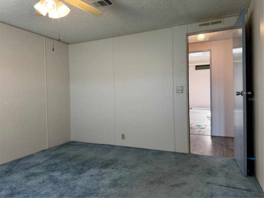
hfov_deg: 71.6
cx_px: 132
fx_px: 183
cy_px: 99
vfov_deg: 56.8
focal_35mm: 24
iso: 160
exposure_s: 1/120
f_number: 1.78
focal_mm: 6.76
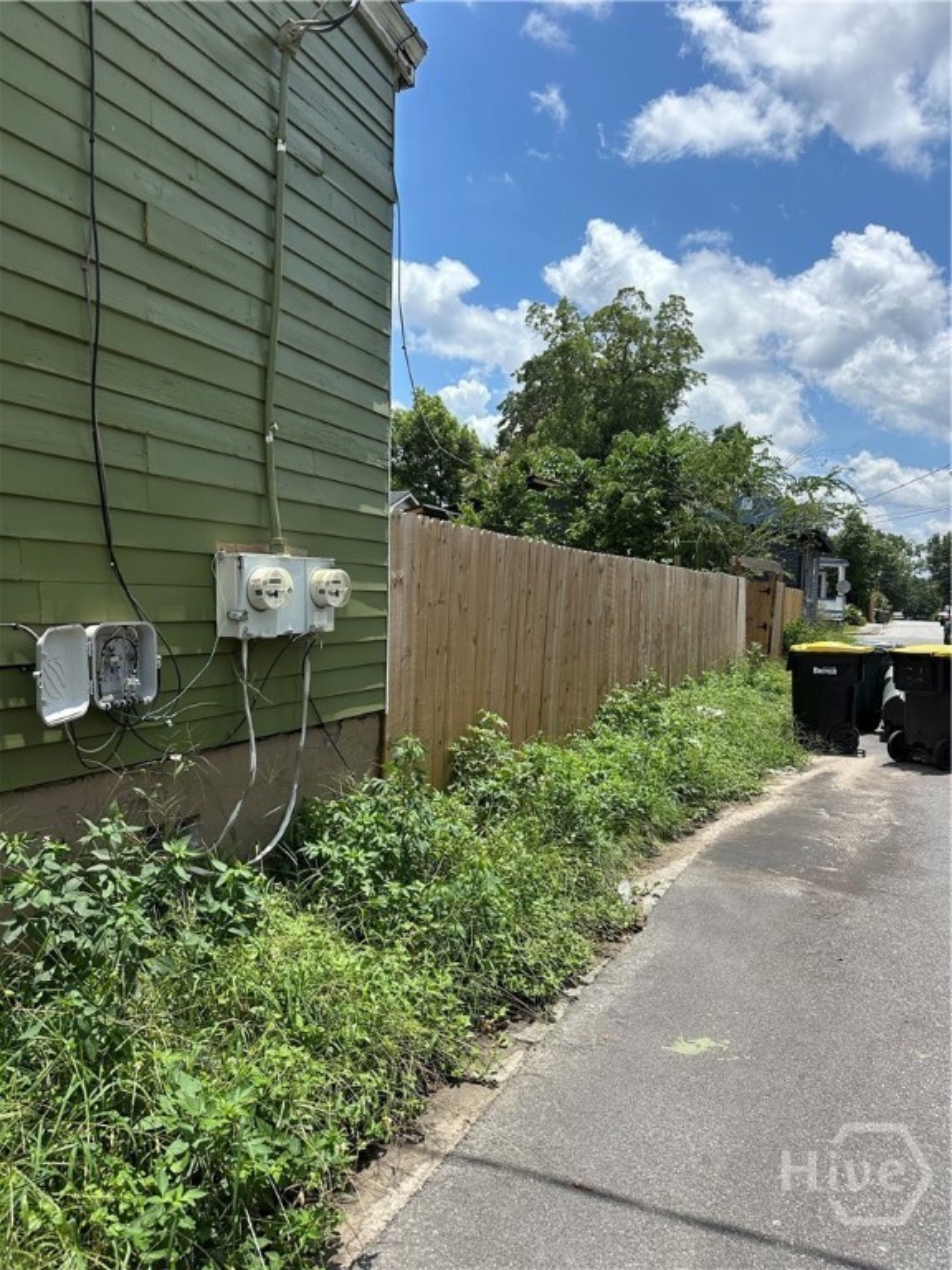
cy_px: 635
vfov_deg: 71.6
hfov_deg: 56.8
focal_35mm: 24
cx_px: 476
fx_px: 880
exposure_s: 1/5263
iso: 80
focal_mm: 6.86
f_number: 1.78
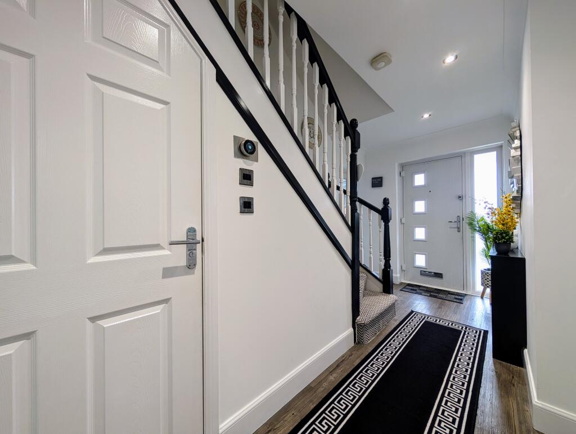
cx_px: 288
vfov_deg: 94.6
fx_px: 200
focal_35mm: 12
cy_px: 217
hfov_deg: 110.5
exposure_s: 1/33.3
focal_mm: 2.02
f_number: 1.7
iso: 67
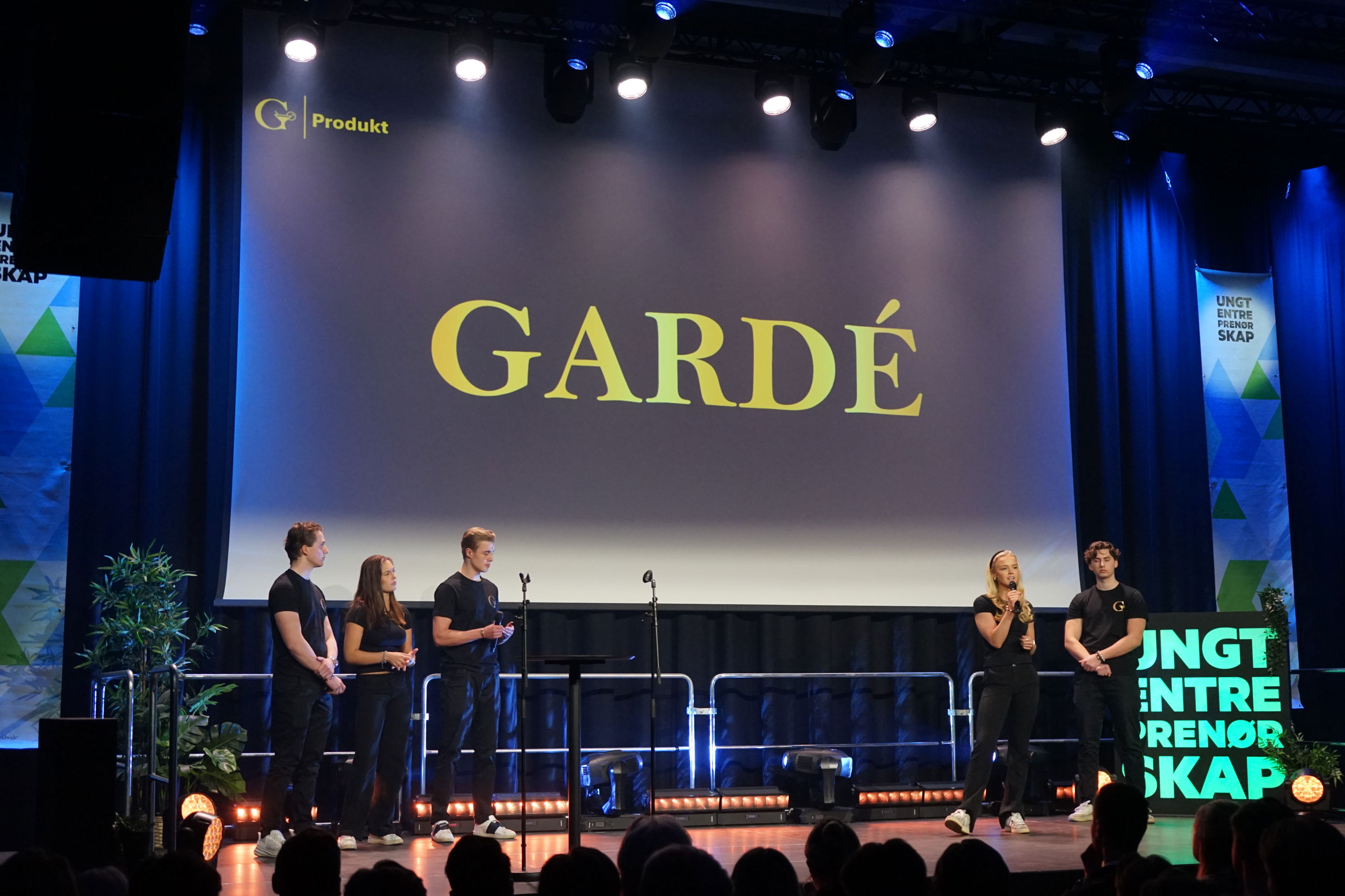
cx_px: 672
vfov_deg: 27.5
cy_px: 448
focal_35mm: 49
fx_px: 1831
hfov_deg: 40.3
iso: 2500
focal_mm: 49
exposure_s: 1/160
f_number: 4.5
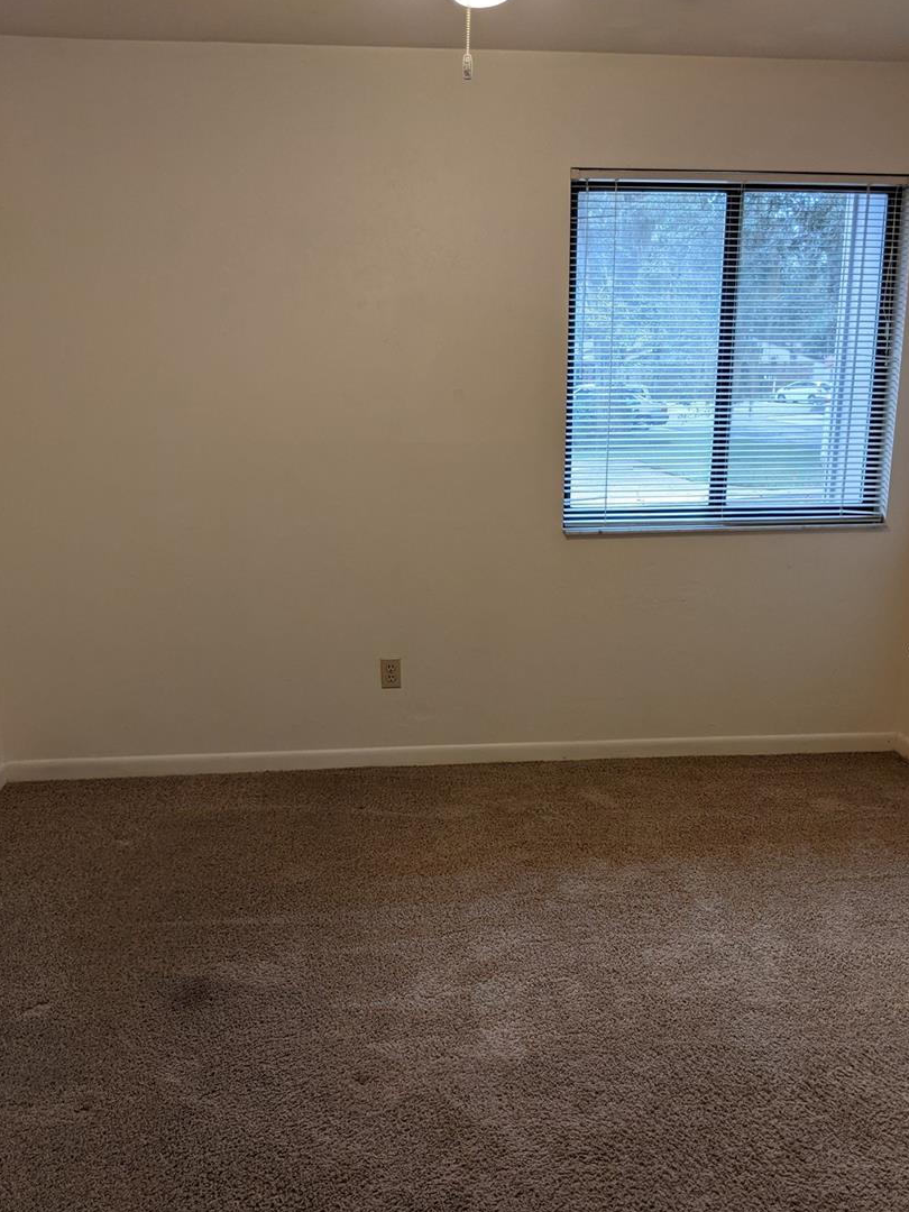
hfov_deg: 46.8
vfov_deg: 59.9
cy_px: 651
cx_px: 483
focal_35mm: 30
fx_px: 1050
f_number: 1.8
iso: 48
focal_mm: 4.44
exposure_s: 1/120
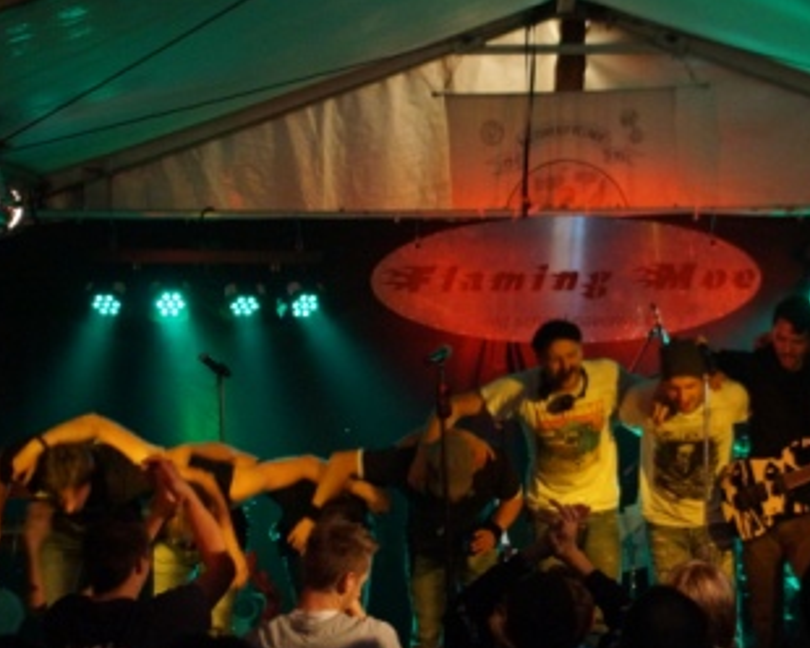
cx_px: 507
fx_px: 2677
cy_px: 324
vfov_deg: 13.8
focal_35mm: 112
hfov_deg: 17.2
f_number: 4.5
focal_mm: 55
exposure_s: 1/80
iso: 3200
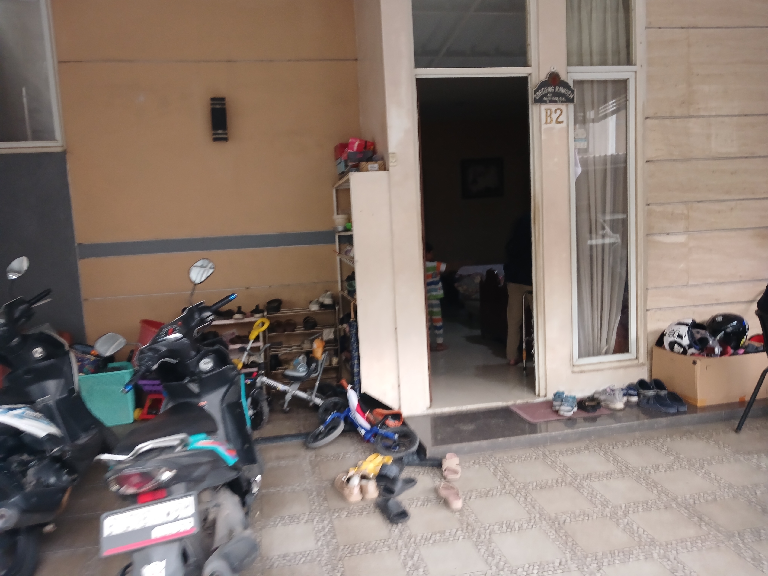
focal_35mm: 27
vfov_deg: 51.4
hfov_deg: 65.3
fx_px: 599
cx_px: 384
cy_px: 288
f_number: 1.8
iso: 250
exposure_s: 1/25
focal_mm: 4
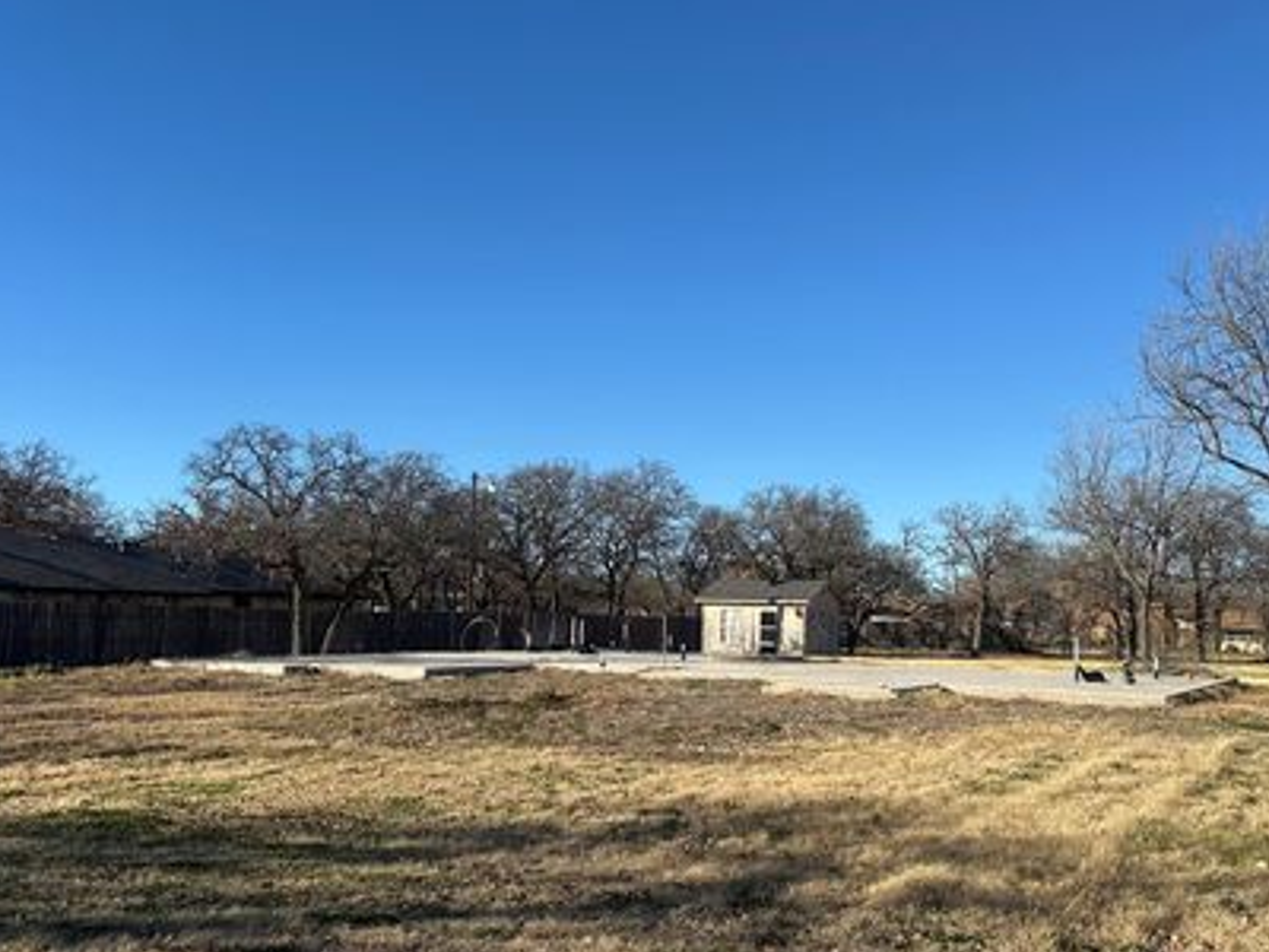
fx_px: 1100
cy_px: 512
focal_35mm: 30
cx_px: 606
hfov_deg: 59.9
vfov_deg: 46.8
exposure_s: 1/3861
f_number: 1.78
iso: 80
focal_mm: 6.86
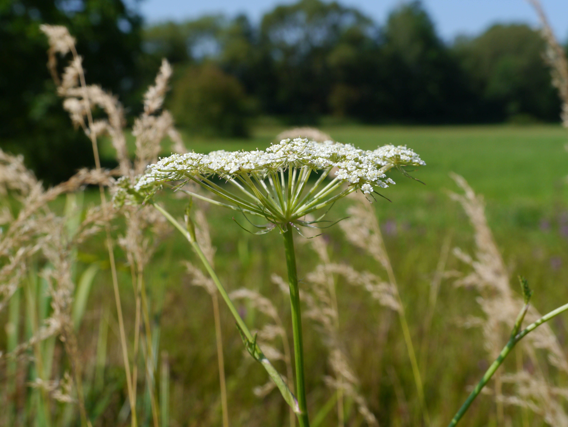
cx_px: 284
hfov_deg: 33.2
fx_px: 952
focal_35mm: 58
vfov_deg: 25.2
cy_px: 214
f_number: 9
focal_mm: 29
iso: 160
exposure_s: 1/320
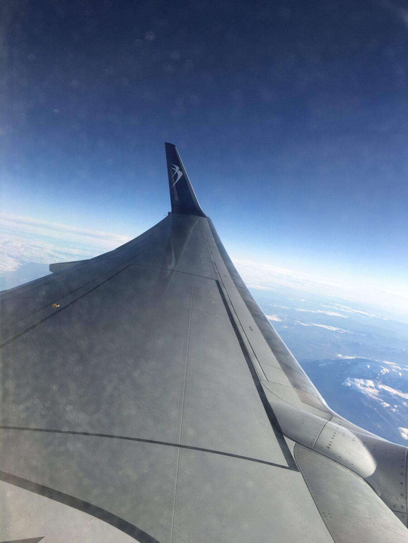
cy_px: 272
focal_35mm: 29
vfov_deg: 61.7
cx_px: 204
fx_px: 456
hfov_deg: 48.2
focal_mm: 4.15
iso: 25
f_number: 2.2
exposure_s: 1/927
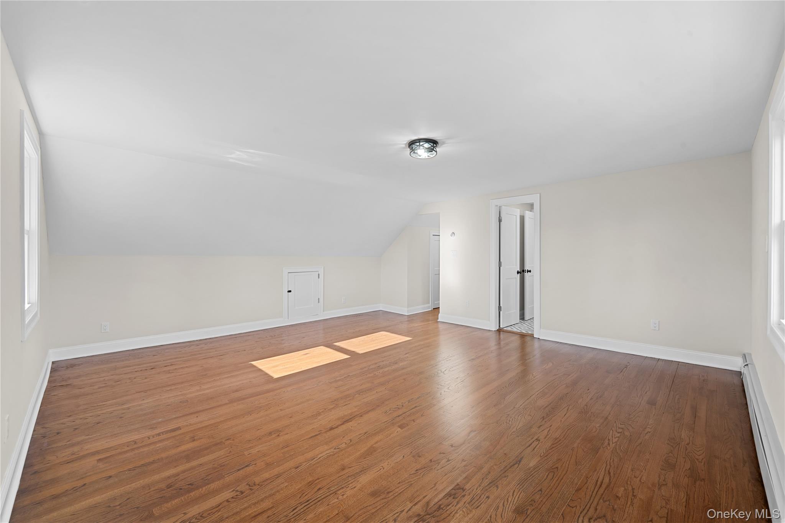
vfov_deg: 81.2
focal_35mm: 14
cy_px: 262
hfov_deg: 104.3
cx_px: 392
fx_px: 305
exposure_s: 1/3
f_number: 10
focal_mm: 14
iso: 320
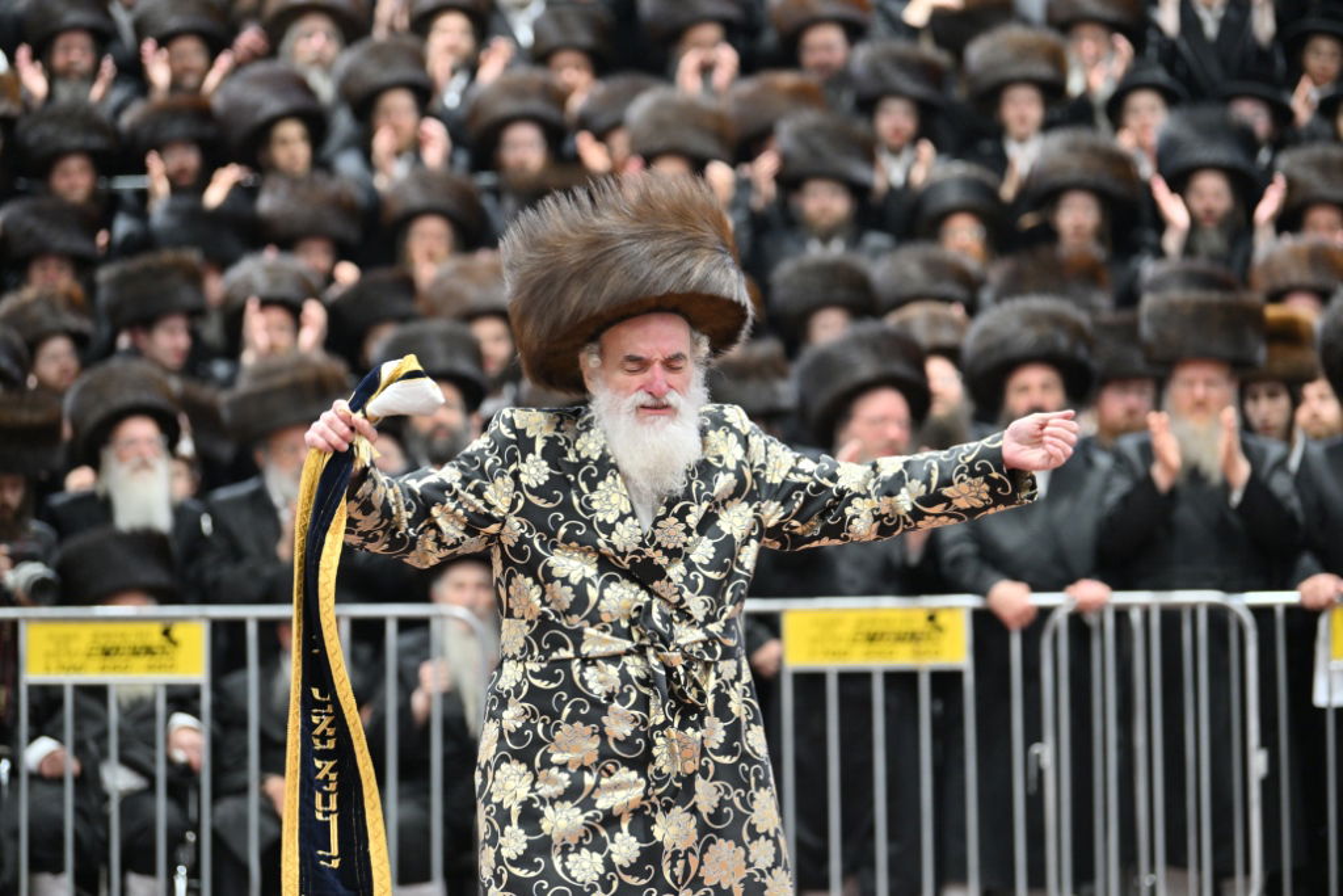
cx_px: 672
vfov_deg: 10.2
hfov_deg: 15.2
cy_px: 448
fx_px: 5037
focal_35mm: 135
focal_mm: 135
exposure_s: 1/160
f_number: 2.8
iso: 800
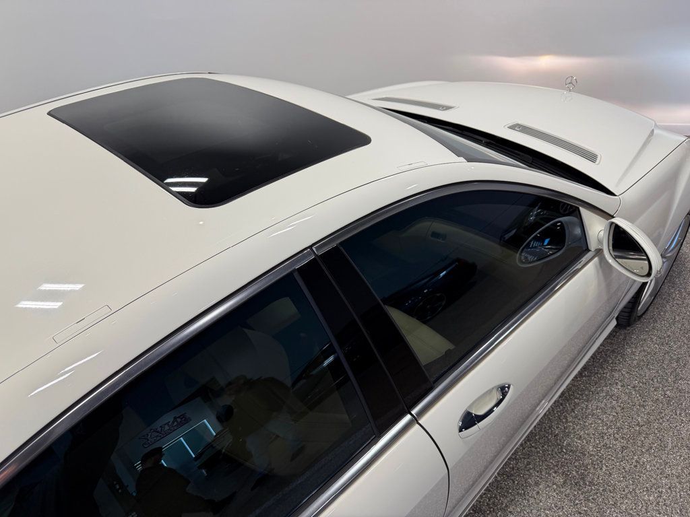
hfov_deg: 71.6
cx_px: 345
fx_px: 478
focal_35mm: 24
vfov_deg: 56.8
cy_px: 258
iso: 80
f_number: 1.78
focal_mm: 6.76
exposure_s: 1/438
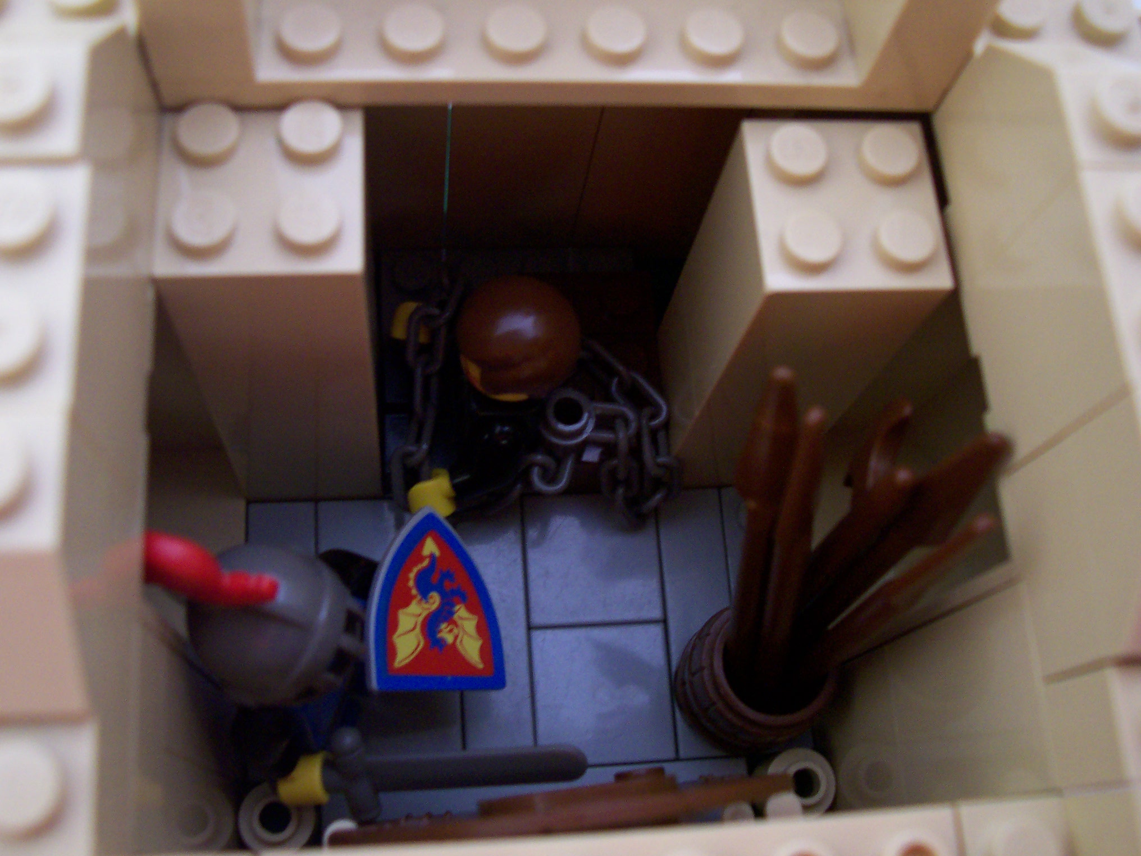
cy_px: 428
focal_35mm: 37
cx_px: 570
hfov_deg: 50.1
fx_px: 1220
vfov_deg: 38.7
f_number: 2.8
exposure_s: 1/8
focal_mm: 5.6
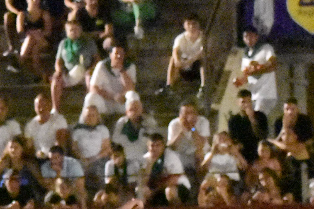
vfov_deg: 3.0
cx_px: 23
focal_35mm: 455
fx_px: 3968
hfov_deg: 4.5
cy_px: 324
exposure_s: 1/400
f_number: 5
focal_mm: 70
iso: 25600
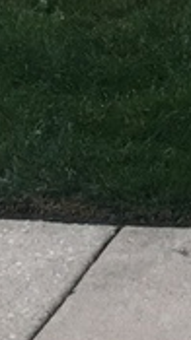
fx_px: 1762
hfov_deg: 5.8
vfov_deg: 9.2
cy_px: -633
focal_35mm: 195
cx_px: 585
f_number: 2.2
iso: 25
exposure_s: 1/646
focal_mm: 4.15
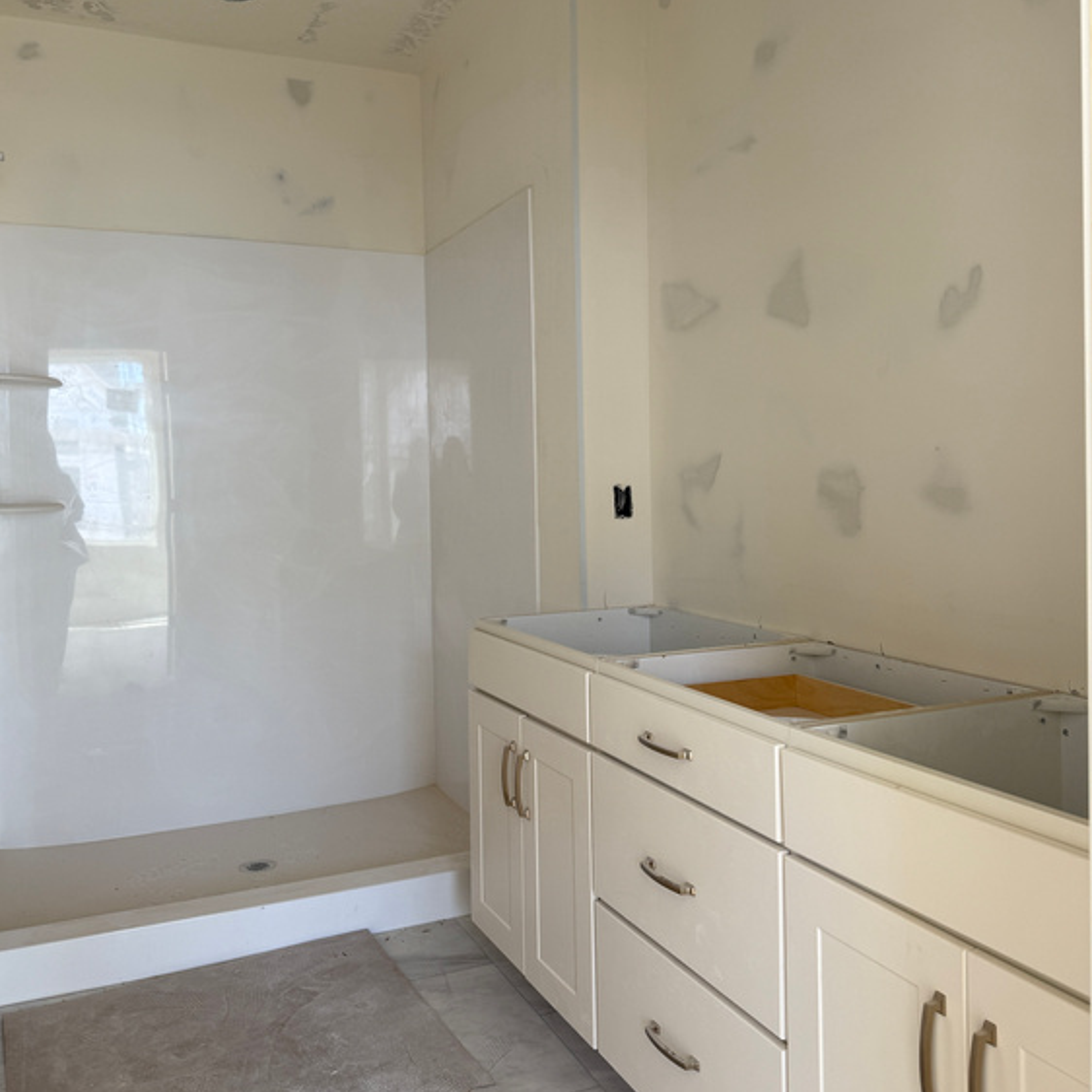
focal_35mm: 29
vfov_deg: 55.5
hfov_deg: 55.6
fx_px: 1035
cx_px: 544
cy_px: 492
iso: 80
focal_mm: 6.76
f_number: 1.78
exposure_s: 1/121
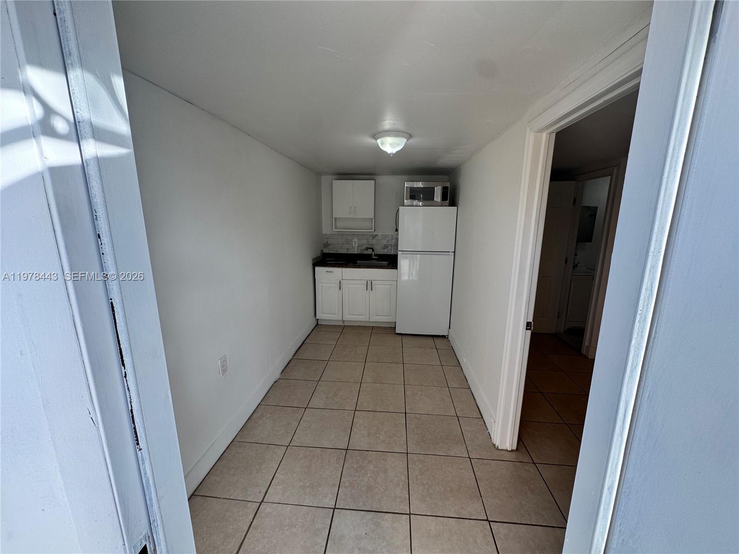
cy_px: 277
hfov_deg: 102.1
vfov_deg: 85.7
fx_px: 299
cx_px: 370
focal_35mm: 14
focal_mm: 2.22
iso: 40
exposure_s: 1/144
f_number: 2.2
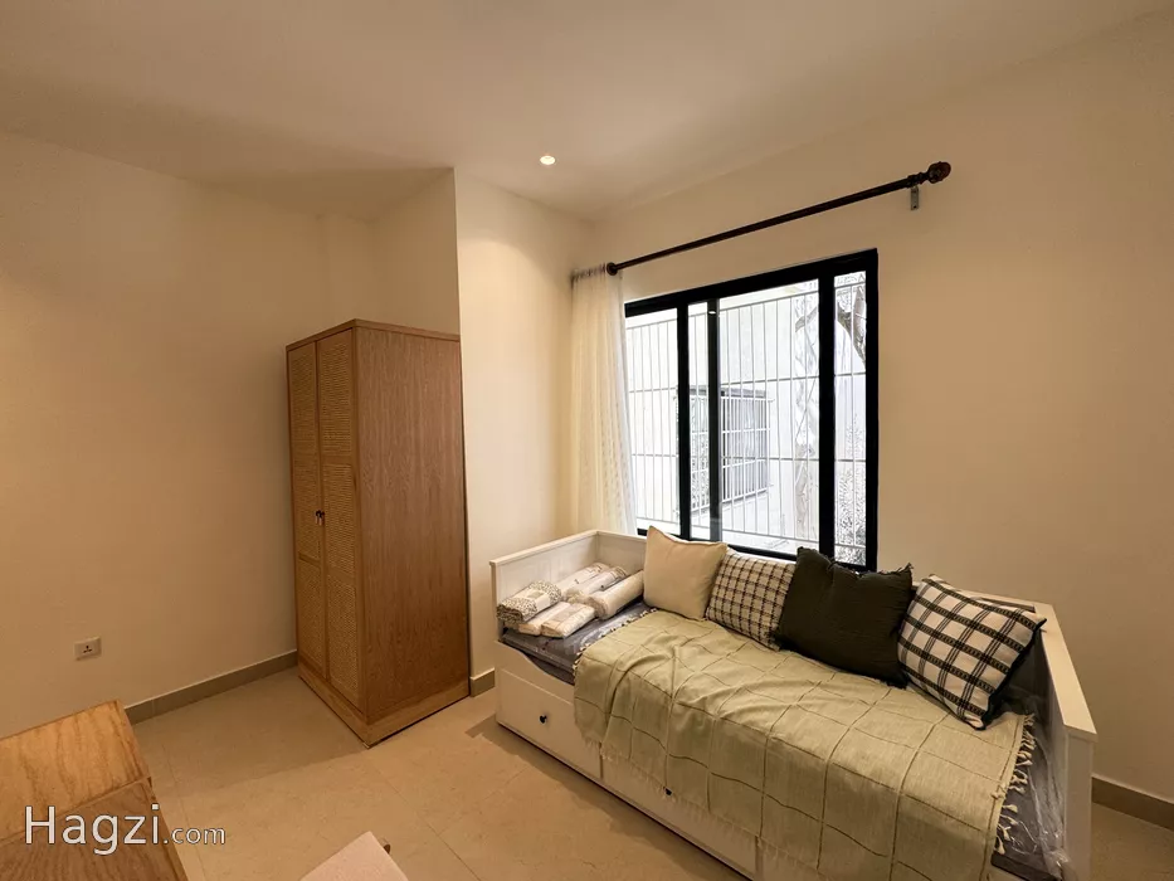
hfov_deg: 102.1
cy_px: 440
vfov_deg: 85.7
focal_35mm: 14
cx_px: 587
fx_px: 475
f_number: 2.2
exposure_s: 1/100
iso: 125
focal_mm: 2.22
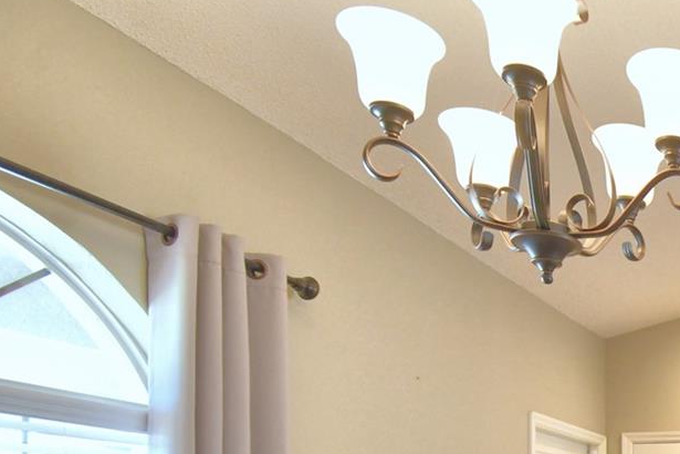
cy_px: 540
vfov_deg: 29.5
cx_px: 862
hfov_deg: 35.6
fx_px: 737
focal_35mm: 39
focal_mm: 10
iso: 800
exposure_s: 1/30
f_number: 4.5
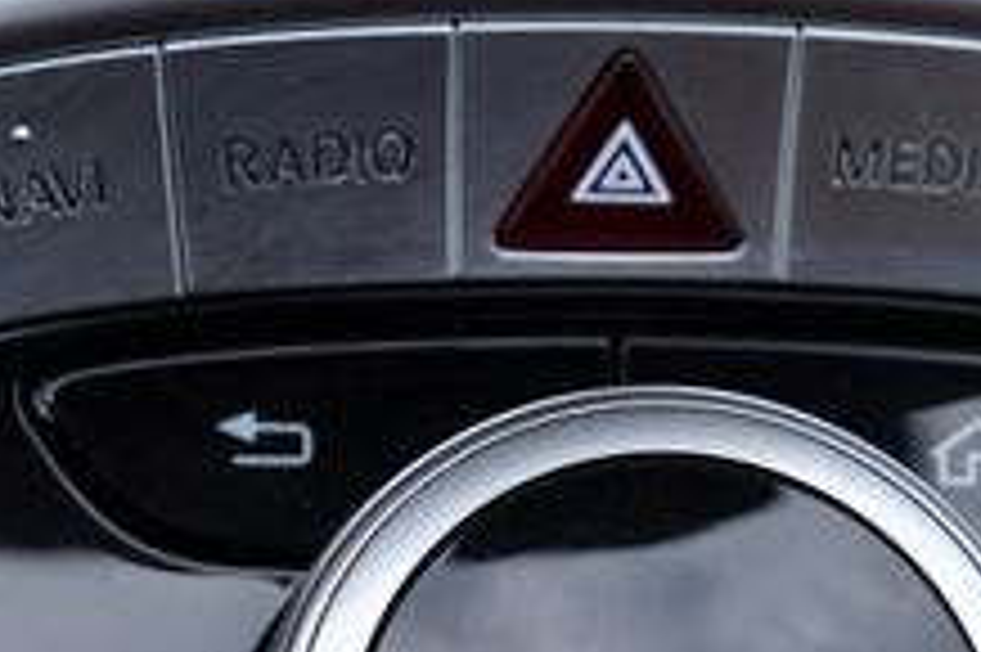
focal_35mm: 202
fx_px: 5500
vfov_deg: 6.8
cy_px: 569
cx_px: 274
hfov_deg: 10.2
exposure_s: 1/160
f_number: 4
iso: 100
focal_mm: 43
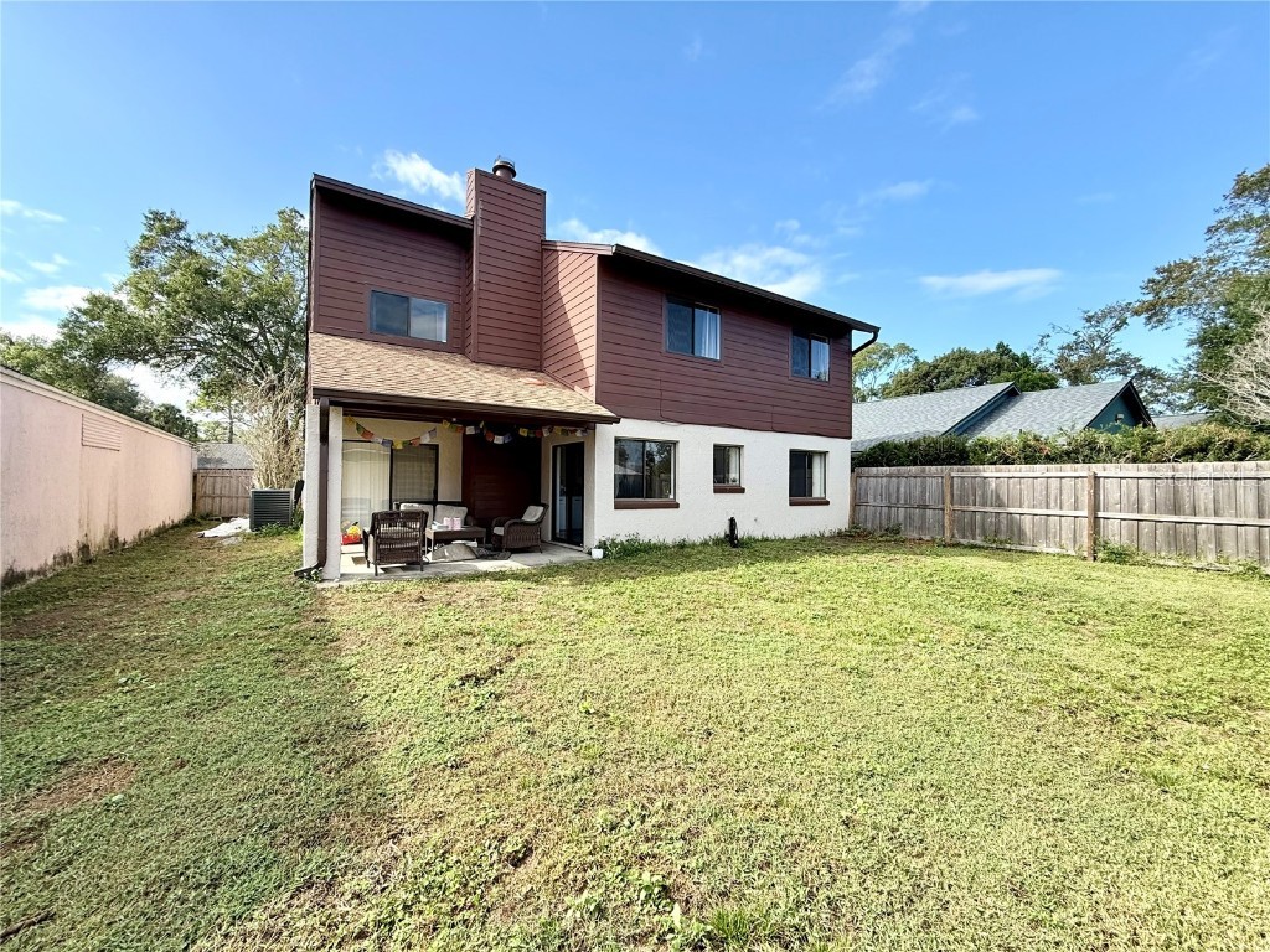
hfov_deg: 102.1
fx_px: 514
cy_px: 476
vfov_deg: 85.7
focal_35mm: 14
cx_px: 635
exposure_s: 1/613
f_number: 2.2
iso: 64
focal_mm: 2.22
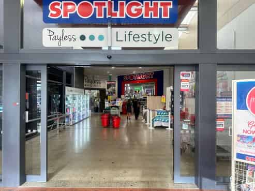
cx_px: 128
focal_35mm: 24
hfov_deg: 71.6
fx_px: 177
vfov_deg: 56.8
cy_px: 96
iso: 80
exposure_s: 1/100
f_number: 1.78
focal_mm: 6.86
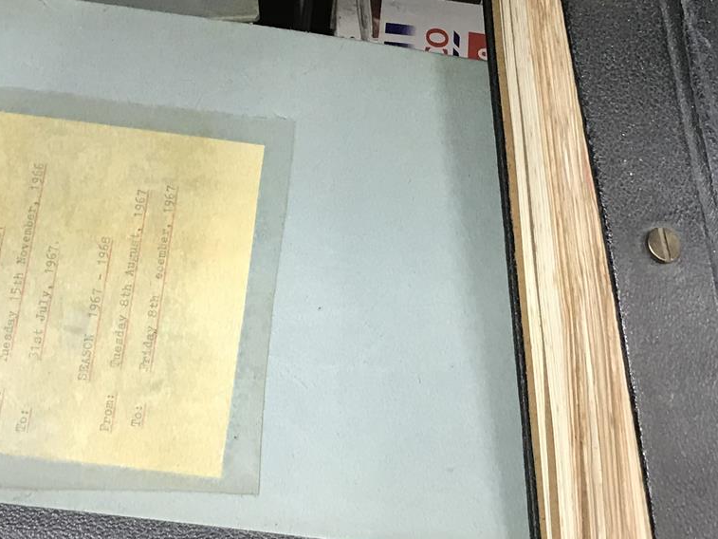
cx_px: 347
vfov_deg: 19.6
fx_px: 1535
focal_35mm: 74
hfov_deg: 26.3
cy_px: 89
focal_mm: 3.99
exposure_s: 1/17
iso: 40
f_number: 1.8
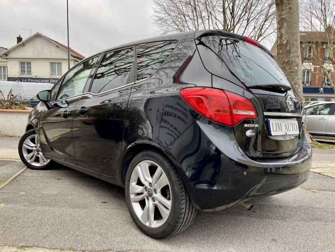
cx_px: 168
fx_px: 252
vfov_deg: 53.1
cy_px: 126
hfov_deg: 67.3
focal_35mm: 26
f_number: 1.8
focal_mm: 4.25
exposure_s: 1/121
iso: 80
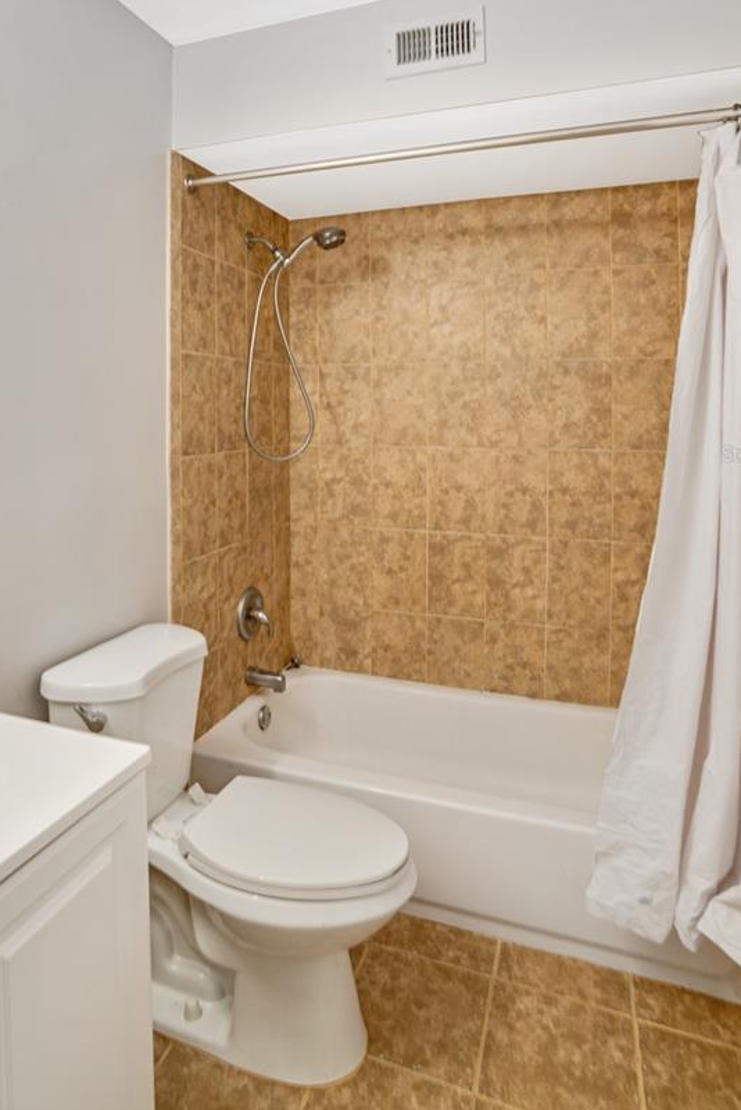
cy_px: 454
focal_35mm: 21
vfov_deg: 80.4
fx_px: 648
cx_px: 259
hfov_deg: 58.4
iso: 100
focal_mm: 14
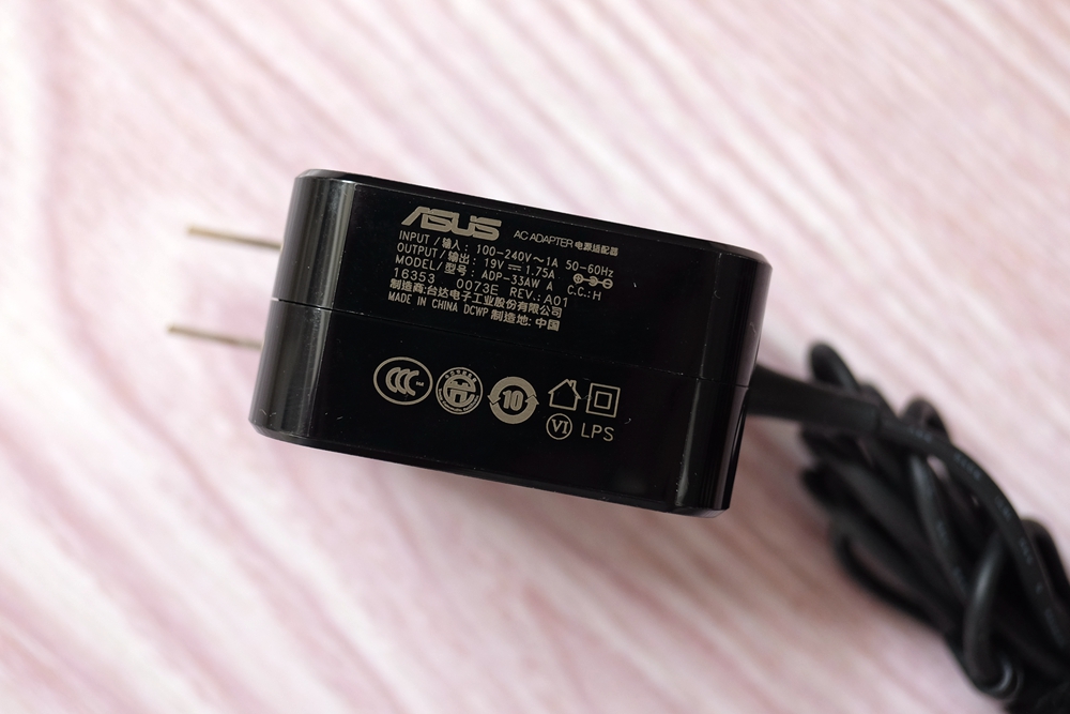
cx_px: 535
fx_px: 803
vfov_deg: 47.9
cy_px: 357
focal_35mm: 27
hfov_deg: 67.4
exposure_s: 1/105
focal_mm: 18
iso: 500
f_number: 2.8
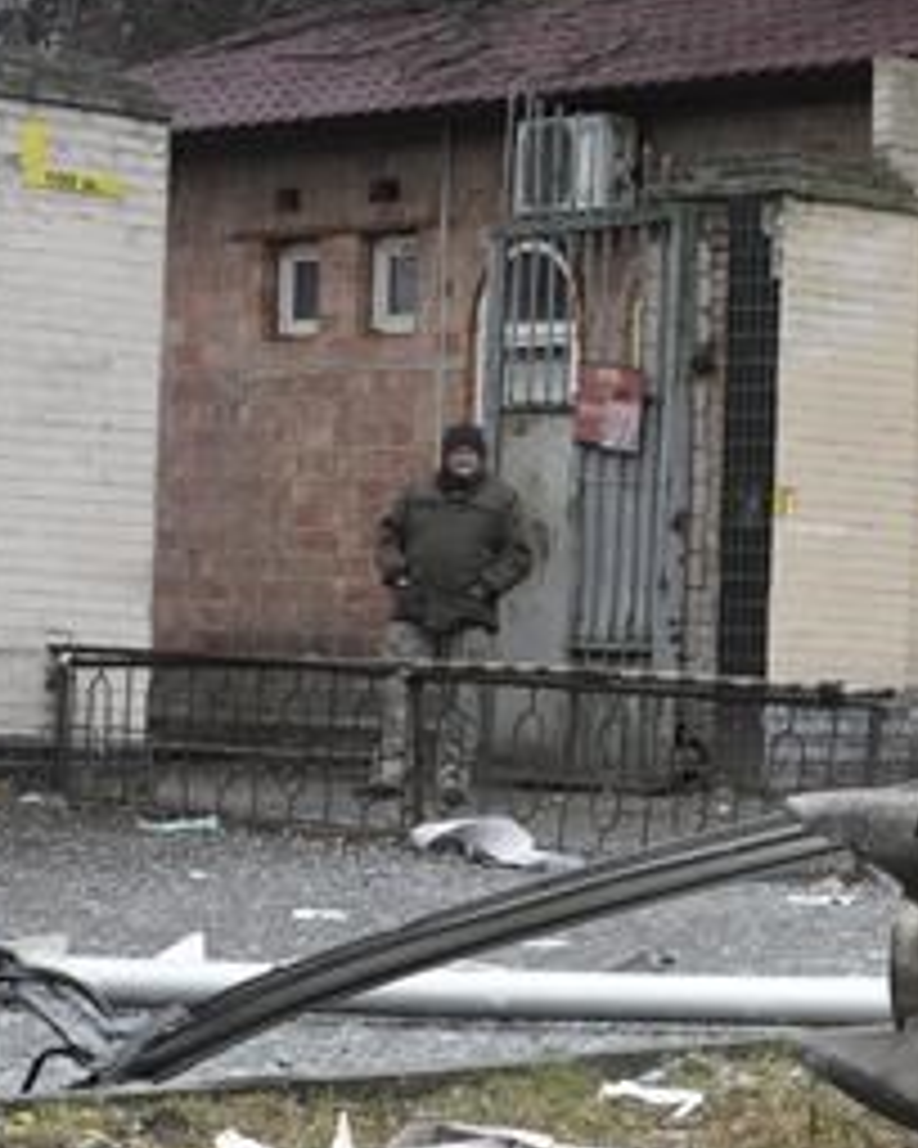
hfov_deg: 11.7
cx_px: 1112
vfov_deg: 14.9
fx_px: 4381
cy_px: 840
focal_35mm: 129
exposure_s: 1/500
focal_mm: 54
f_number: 8
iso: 4000
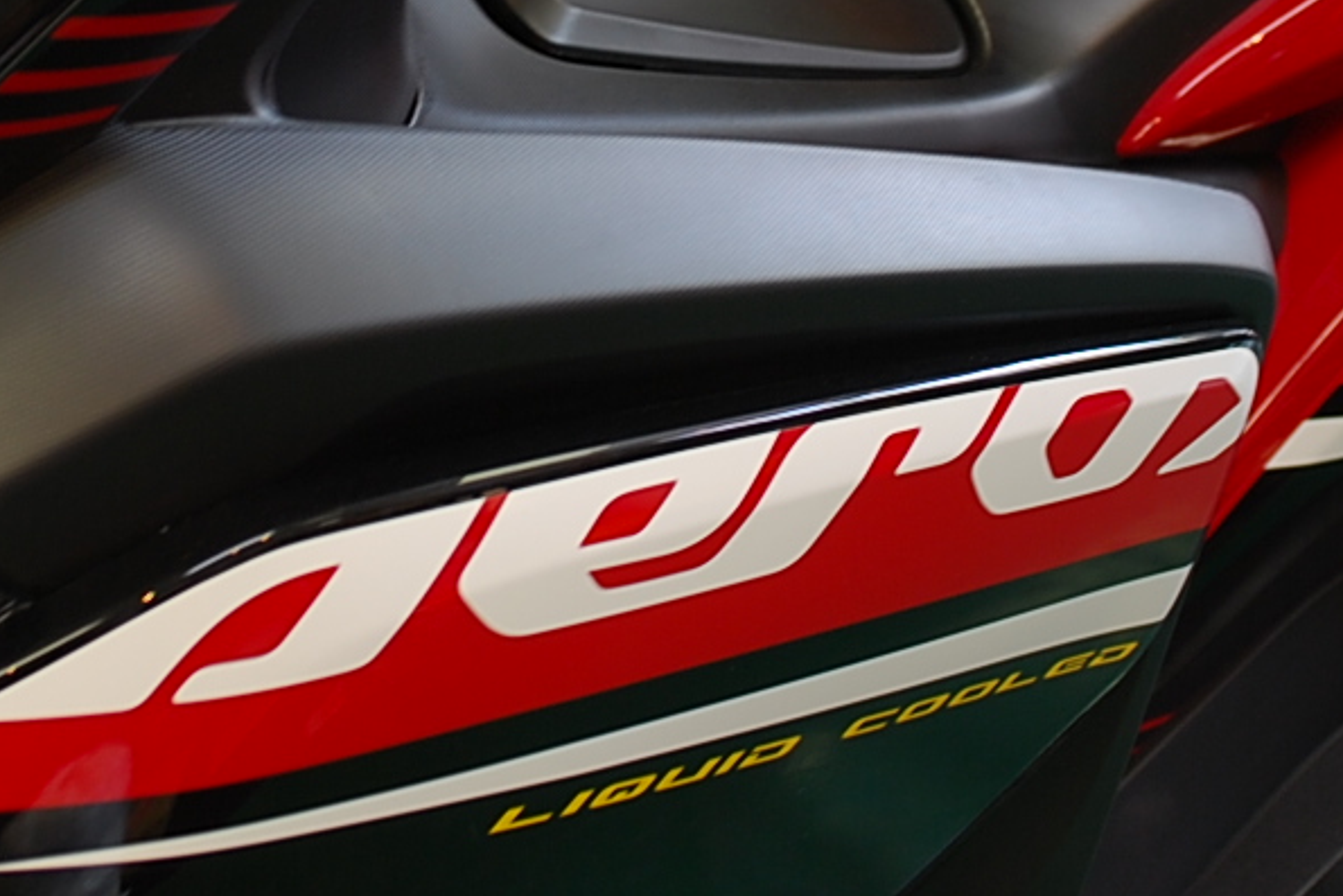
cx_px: 481
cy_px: 50
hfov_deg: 23.0
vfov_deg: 15.3
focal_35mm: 88
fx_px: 3283
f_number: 5
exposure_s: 1/6
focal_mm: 18
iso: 100
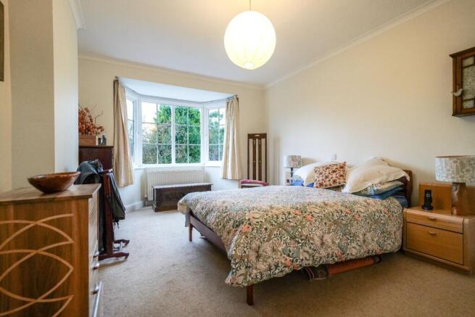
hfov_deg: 96.7
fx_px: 211
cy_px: 158
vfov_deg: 73.8
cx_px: 238
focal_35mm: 16
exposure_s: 1/160
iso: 2500
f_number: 4
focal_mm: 16
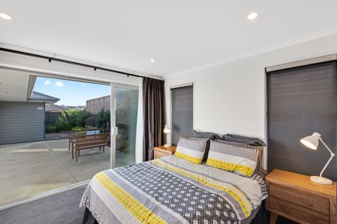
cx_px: 168
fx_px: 150
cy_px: 112
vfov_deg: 73.7
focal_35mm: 16
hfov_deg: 96.8
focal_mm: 16
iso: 200
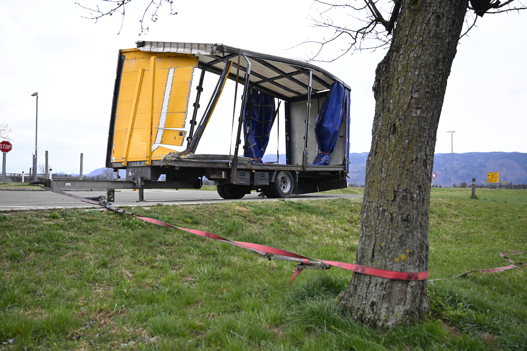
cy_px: 176
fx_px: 446
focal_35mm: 30
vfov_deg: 43.0
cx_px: 264
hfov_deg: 61.1
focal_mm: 30.5
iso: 160
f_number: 4
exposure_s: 1/400
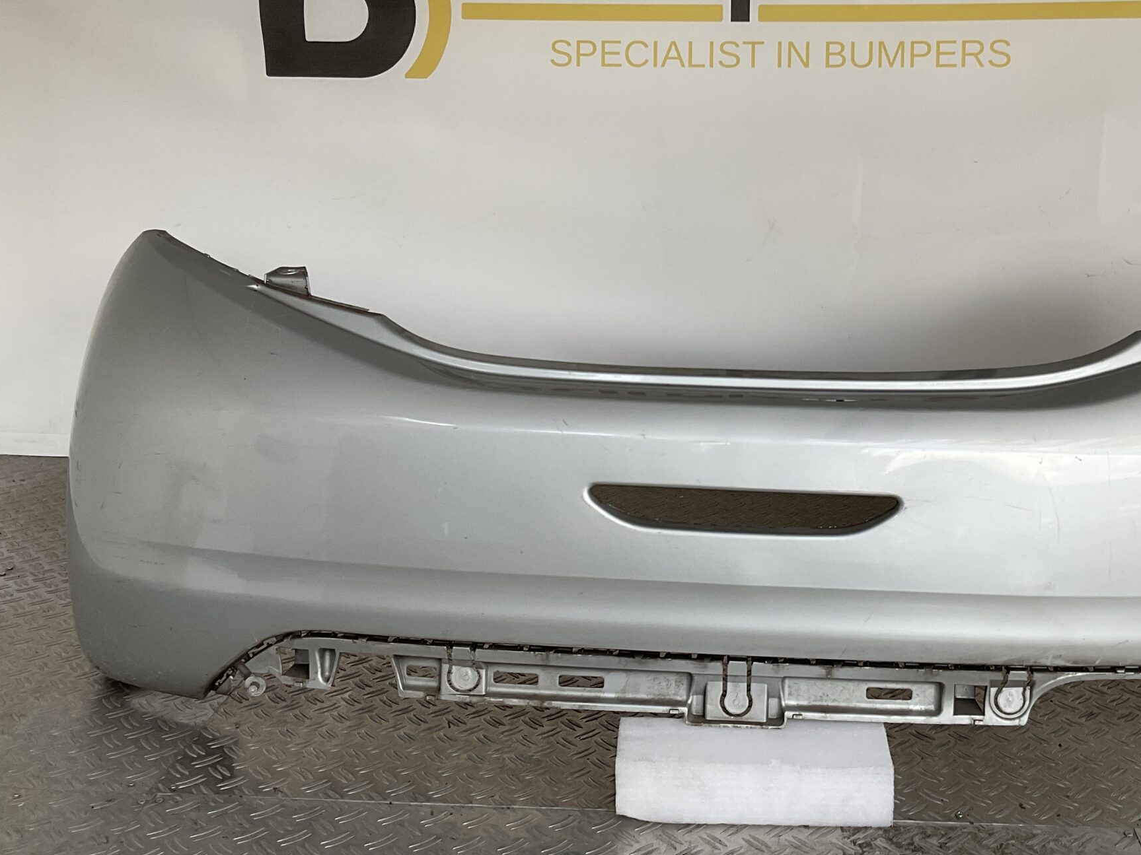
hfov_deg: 43.5
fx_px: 1417
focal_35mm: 43
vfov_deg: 33.5
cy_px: 359
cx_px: 715
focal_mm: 3
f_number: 1.8
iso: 25
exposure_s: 1/120
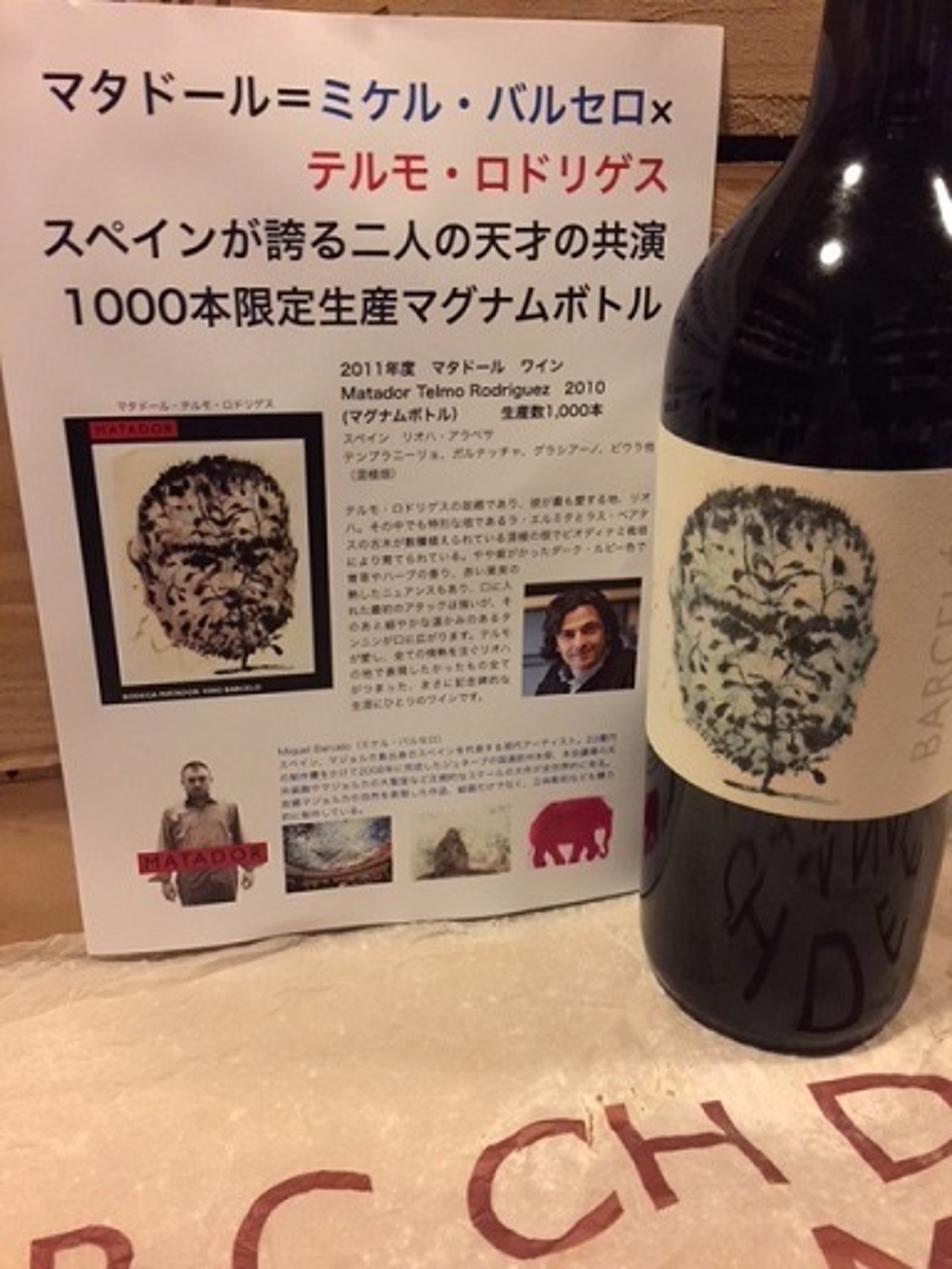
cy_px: 634
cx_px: 476
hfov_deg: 48.2
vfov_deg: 61.7
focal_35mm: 29
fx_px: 1063
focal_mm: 4.15
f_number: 2.2
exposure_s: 1/4
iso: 125
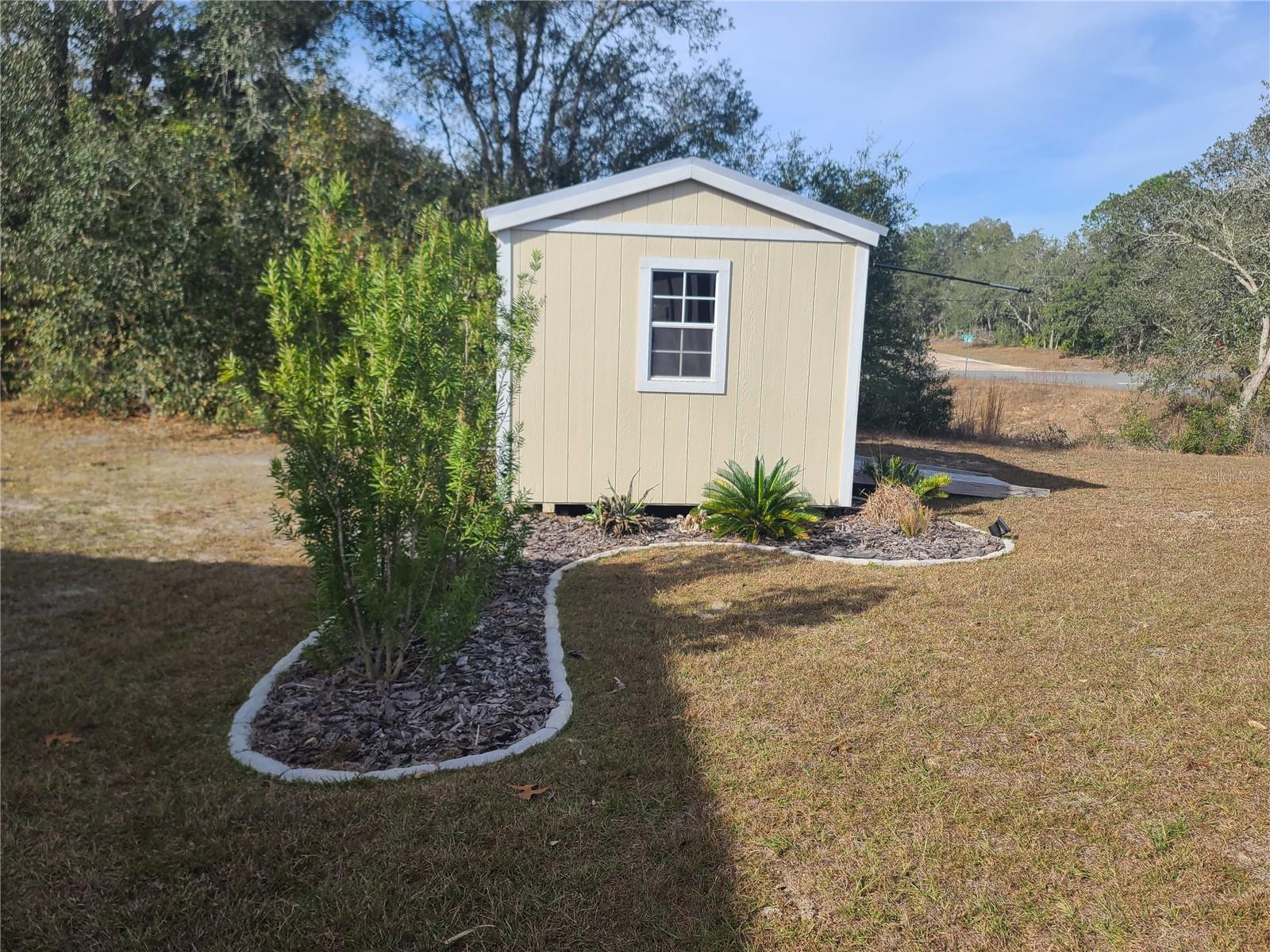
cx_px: 635
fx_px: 917
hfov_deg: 69.4
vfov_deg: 54.9
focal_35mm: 25
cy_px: 476
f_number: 1.8
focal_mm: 7
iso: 16
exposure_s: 1/681
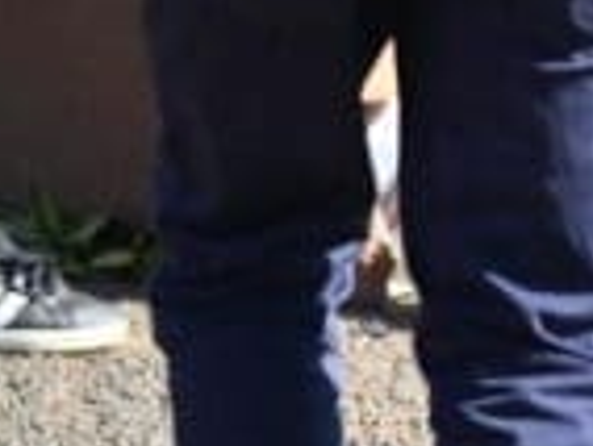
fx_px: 6967
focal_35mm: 406
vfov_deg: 3.6
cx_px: -305
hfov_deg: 4.8
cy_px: -609
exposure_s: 1/8000
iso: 140
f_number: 1.8
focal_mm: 50
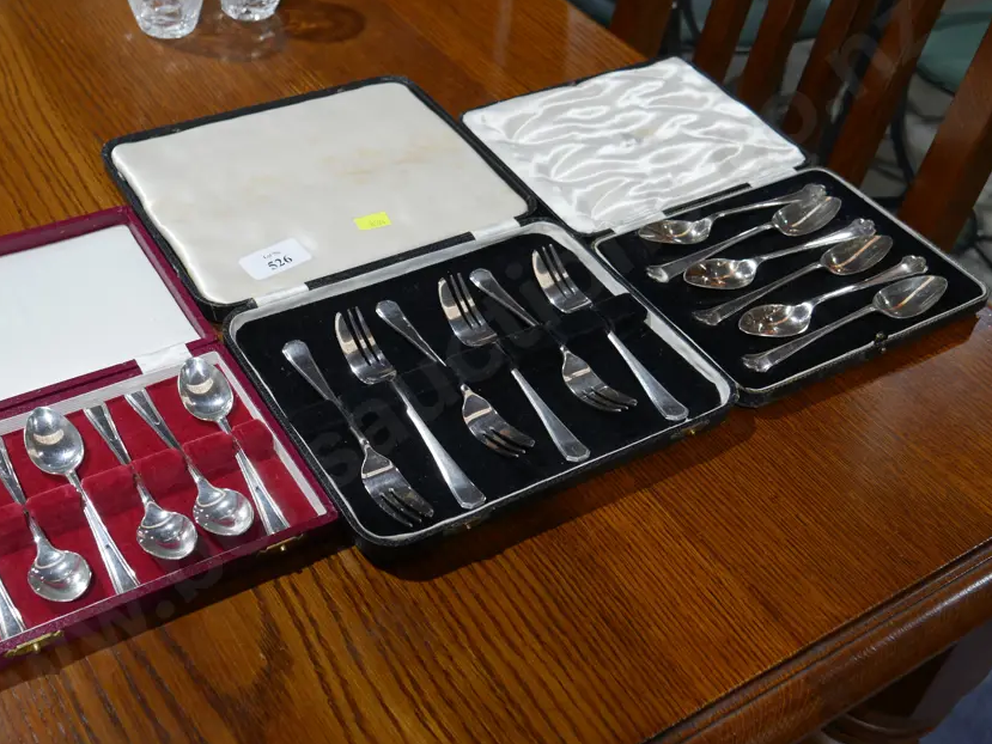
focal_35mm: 42
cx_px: 433
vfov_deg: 34.4
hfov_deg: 44.7
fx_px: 1204
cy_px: 383
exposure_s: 1/60
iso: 250
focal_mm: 17
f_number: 4
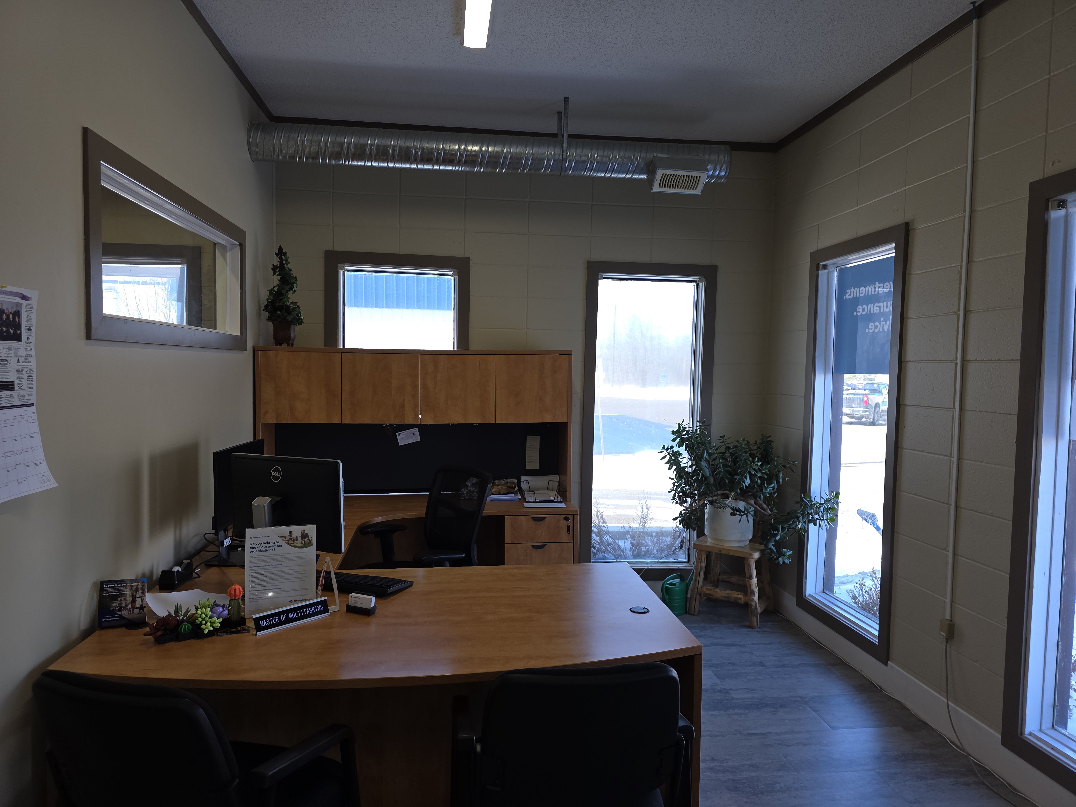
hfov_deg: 73.9
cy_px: 404
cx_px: 538
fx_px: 715
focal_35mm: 23
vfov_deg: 58.9
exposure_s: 1/120
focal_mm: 6.3
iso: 20
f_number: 1.7
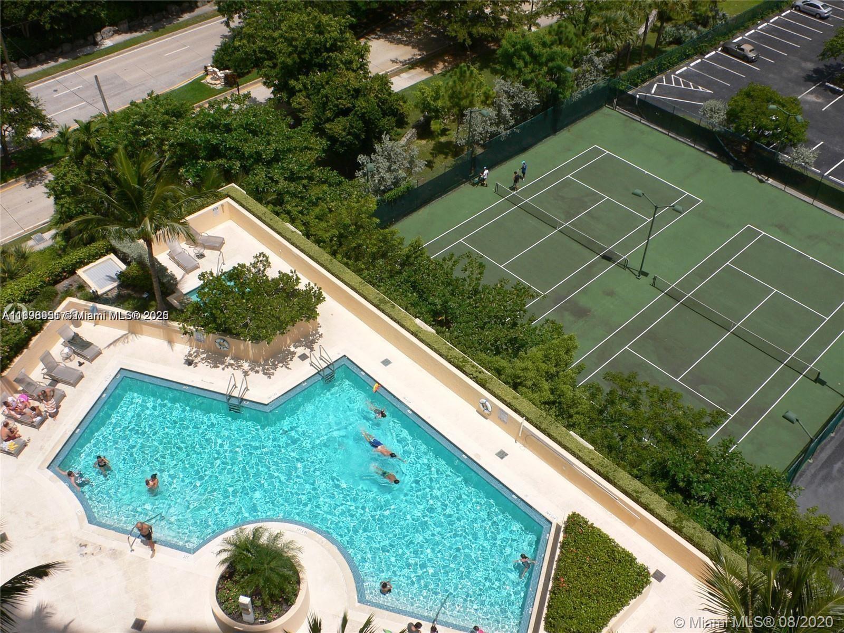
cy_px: 316
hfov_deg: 54.0
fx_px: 829
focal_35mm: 34
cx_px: 422
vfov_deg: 41.8
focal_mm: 6.3
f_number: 5.6
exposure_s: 1/500
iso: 80
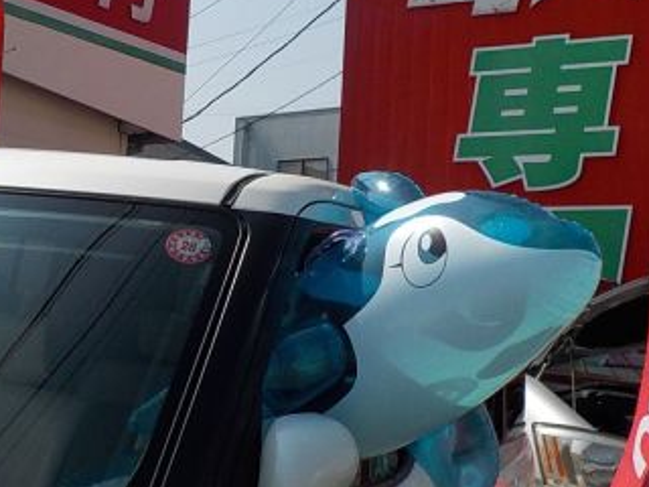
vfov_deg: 24.3
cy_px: 164
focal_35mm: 60
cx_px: 235
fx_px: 1125
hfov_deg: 32.0
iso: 125
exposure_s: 1/500
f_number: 6.6
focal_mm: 4.1
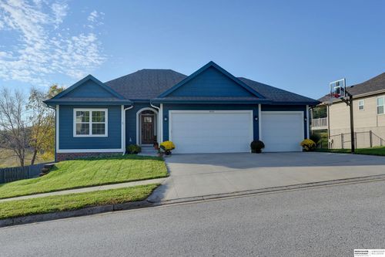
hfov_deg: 58.7
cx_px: 192
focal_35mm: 32
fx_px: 342
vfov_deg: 41.1
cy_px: 128
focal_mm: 32
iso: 125
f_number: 16
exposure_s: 1/40
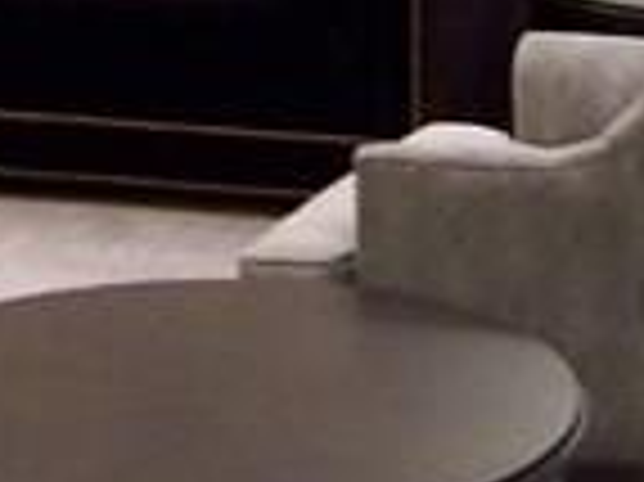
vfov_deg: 8.7
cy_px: -297
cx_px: 545
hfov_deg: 11.9
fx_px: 3067
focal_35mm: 165
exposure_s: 1/10
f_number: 2.8
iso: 200
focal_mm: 3.8
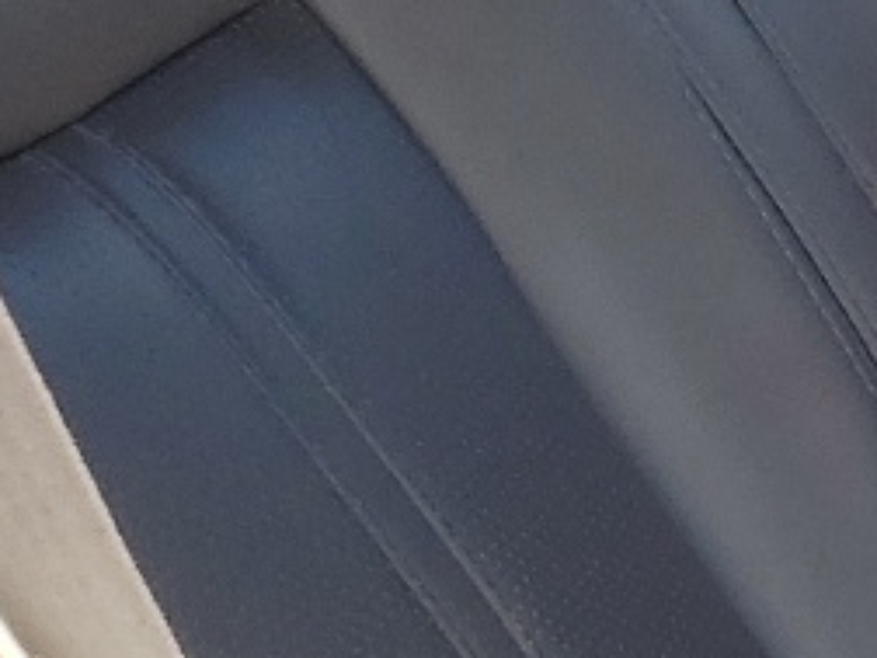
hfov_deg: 10.1
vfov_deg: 9.0
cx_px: 2273
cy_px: 432
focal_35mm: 165
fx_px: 4180
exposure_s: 1/294
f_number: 1.5
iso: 50
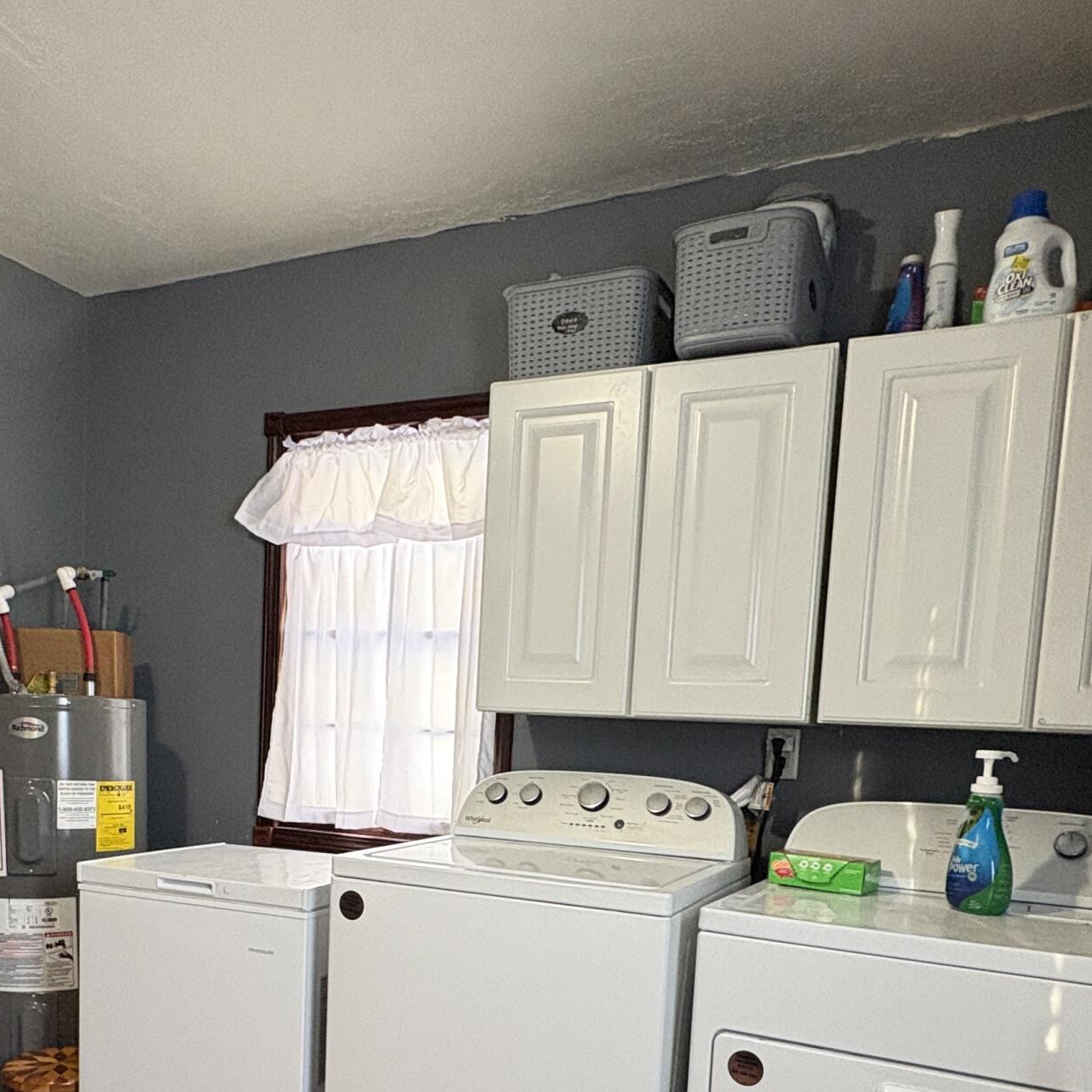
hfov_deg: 53.6
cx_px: 429
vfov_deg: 51.5
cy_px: 830
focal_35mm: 30
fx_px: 1071
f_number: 2.2
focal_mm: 2.22
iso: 320
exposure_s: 1/60
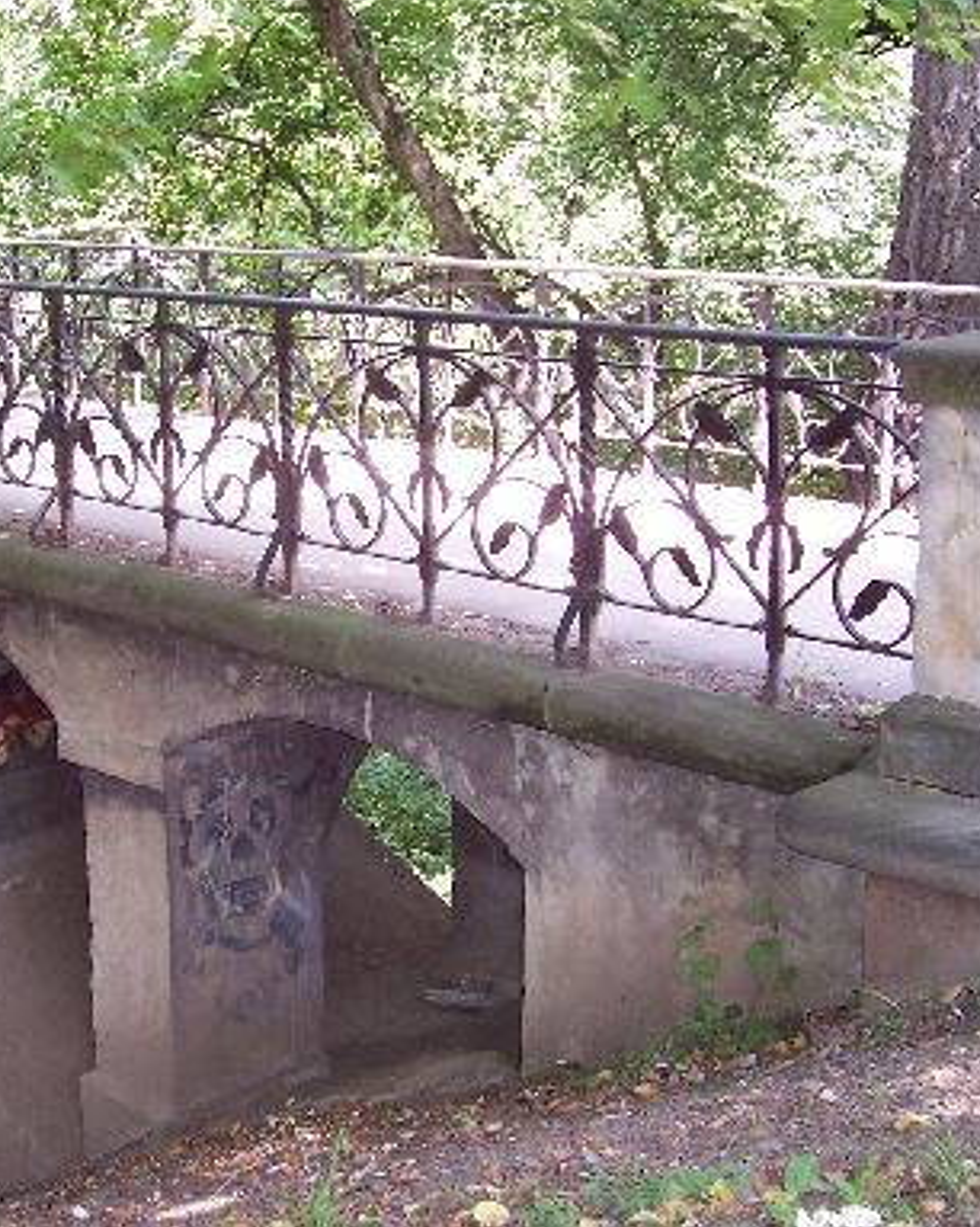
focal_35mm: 49
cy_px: 602
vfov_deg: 38.1
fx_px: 1778
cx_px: 307
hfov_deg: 30.5
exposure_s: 1/60
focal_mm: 5.6
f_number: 2.7
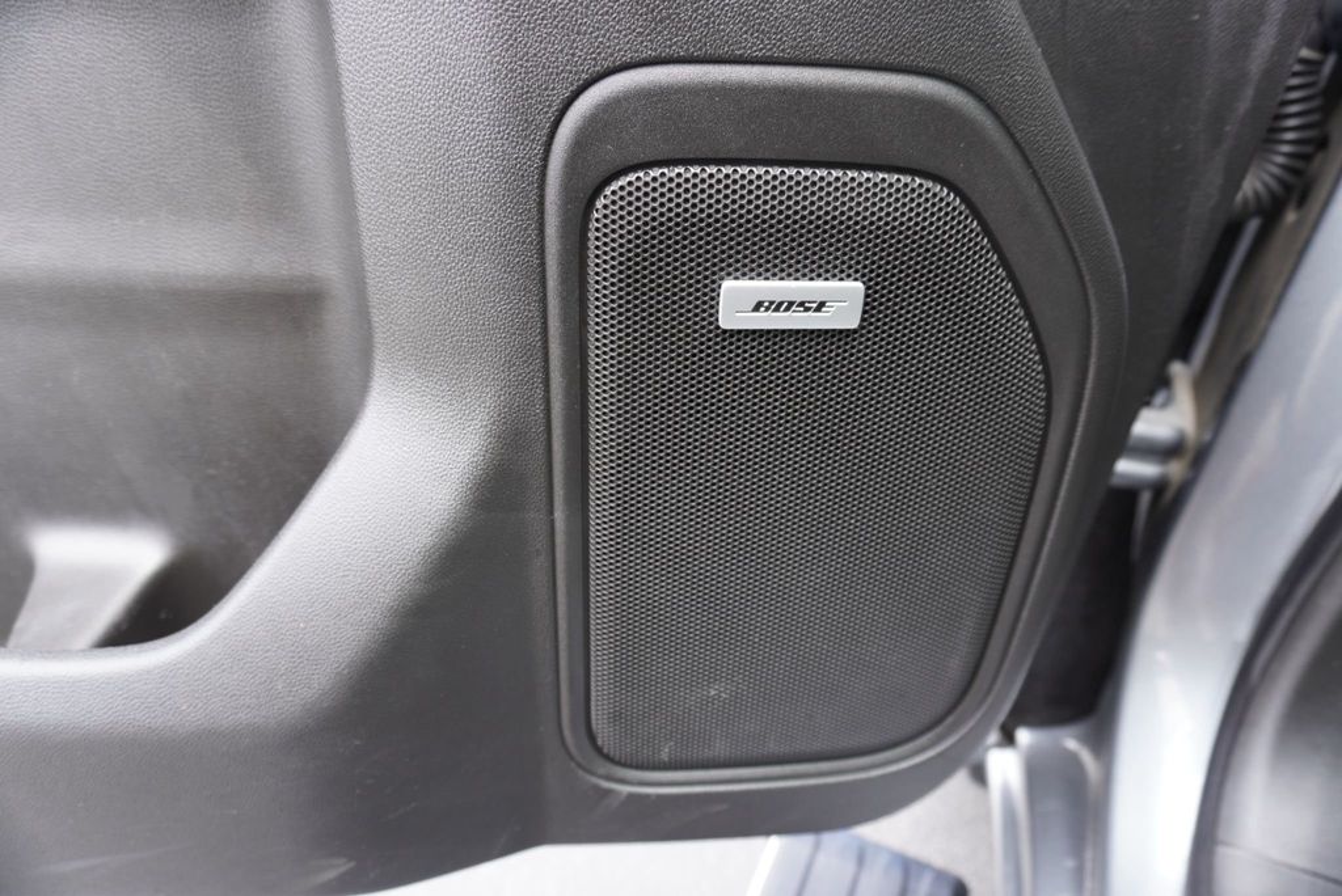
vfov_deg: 53.2
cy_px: 448
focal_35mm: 24
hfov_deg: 73.7
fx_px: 895
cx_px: 671
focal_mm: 16
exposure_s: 1/60
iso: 200
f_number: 4
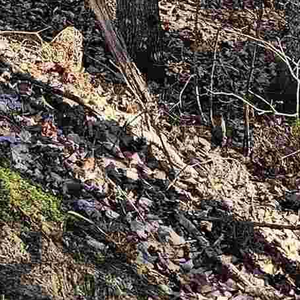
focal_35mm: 138
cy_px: -372
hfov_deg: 12.3
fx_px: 1353
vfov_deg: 11.0
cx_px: -96
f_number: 1.7
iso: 25
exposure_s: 1/120
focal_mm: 6.3
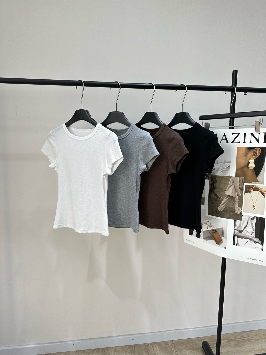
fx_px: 246
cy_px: 178
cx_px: 133
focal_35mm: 24
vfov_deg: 71.6
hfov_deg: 56.8
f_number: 1.78
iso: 80
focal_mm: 6.86
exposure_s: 1/208
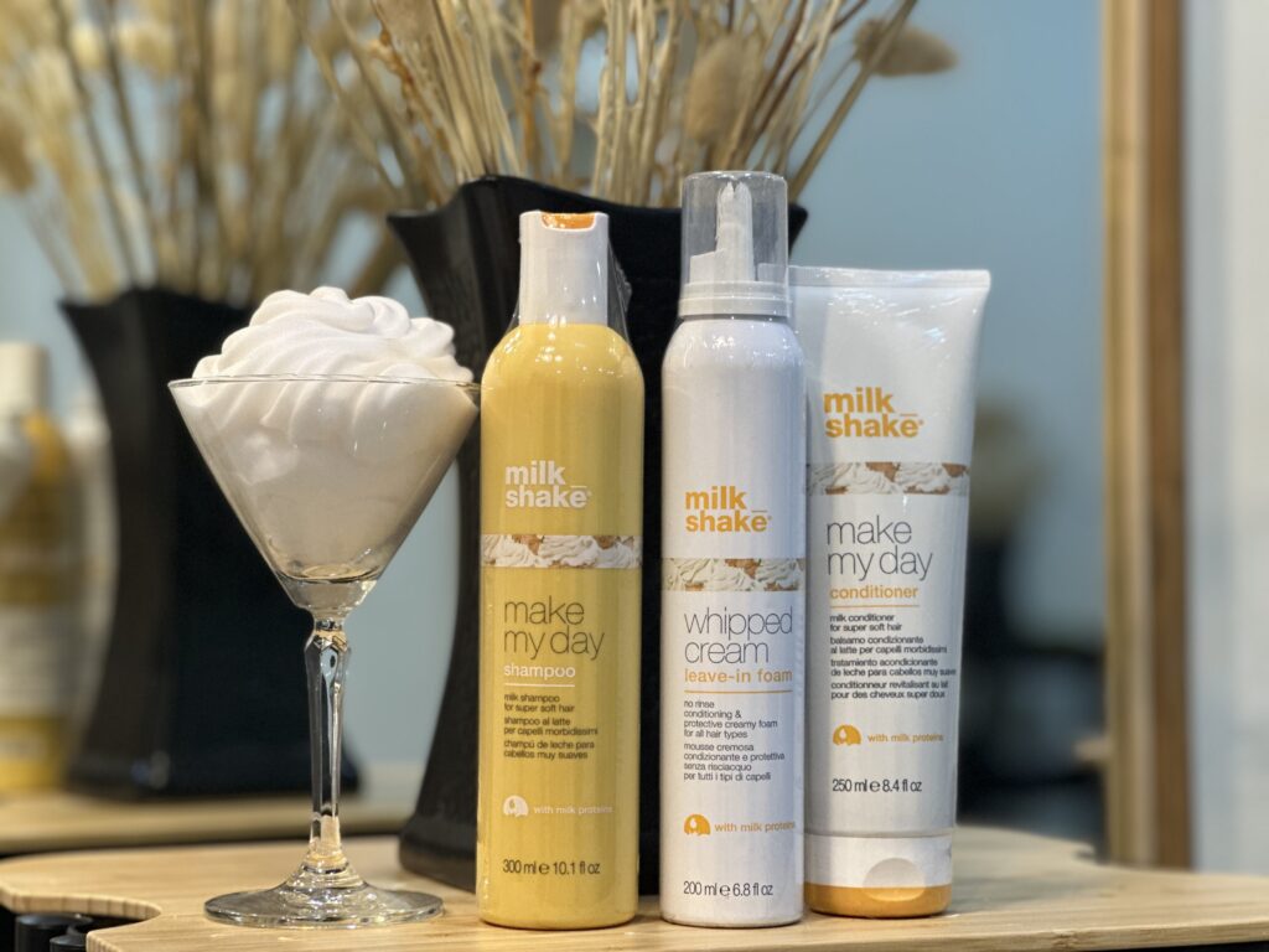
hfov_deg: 25.3
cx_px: 634
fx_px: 2823
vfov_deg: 19.1
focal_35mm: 77
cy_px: 476
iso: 160
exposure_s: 1/50
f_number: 2.8
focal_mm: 9
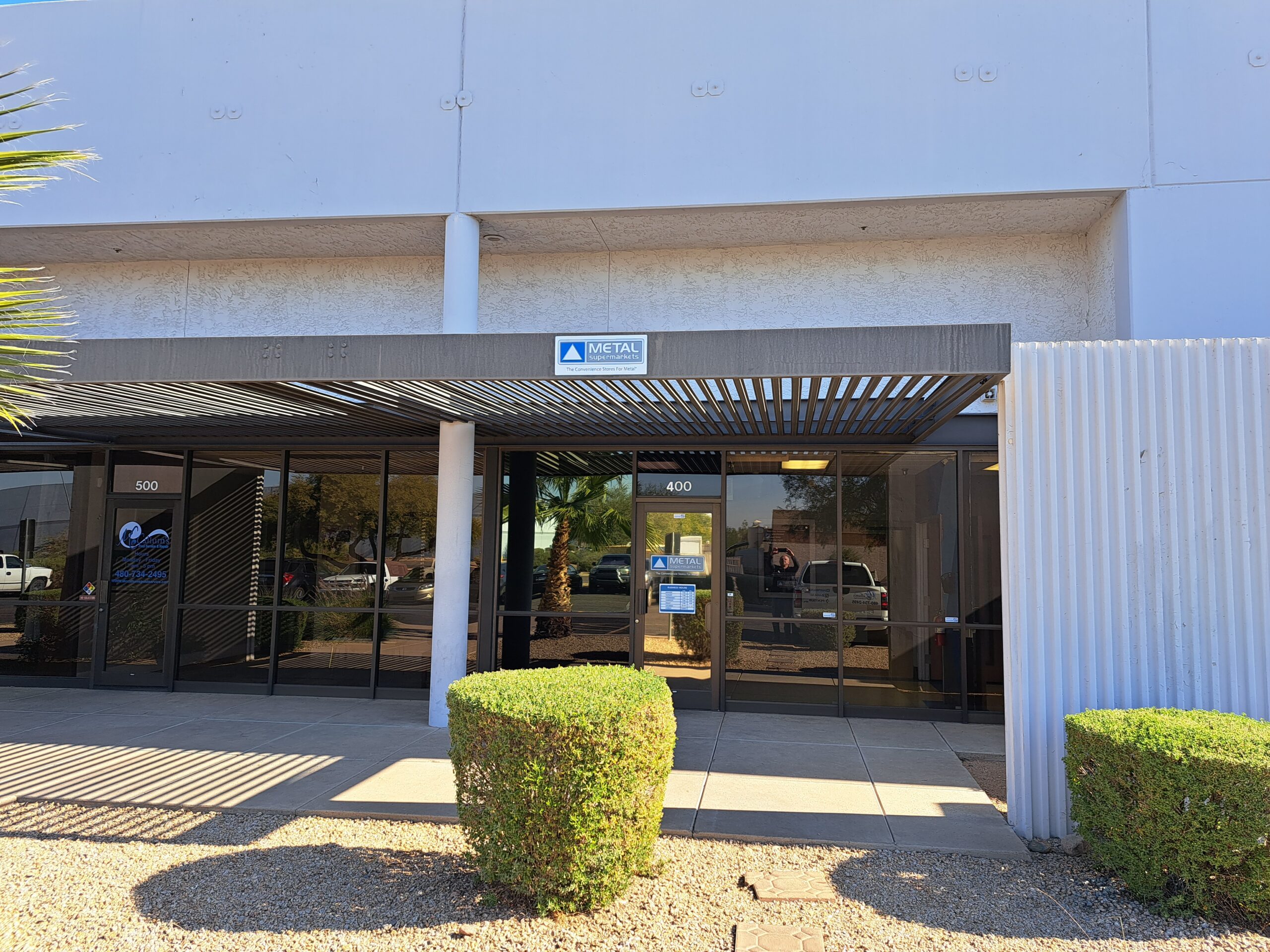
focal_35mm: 24
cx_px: 635
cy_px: 476
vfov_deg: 56.8
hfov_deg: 71.6
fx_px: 881
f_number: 1.8
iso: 50
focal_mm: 5.23
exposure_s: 1/446
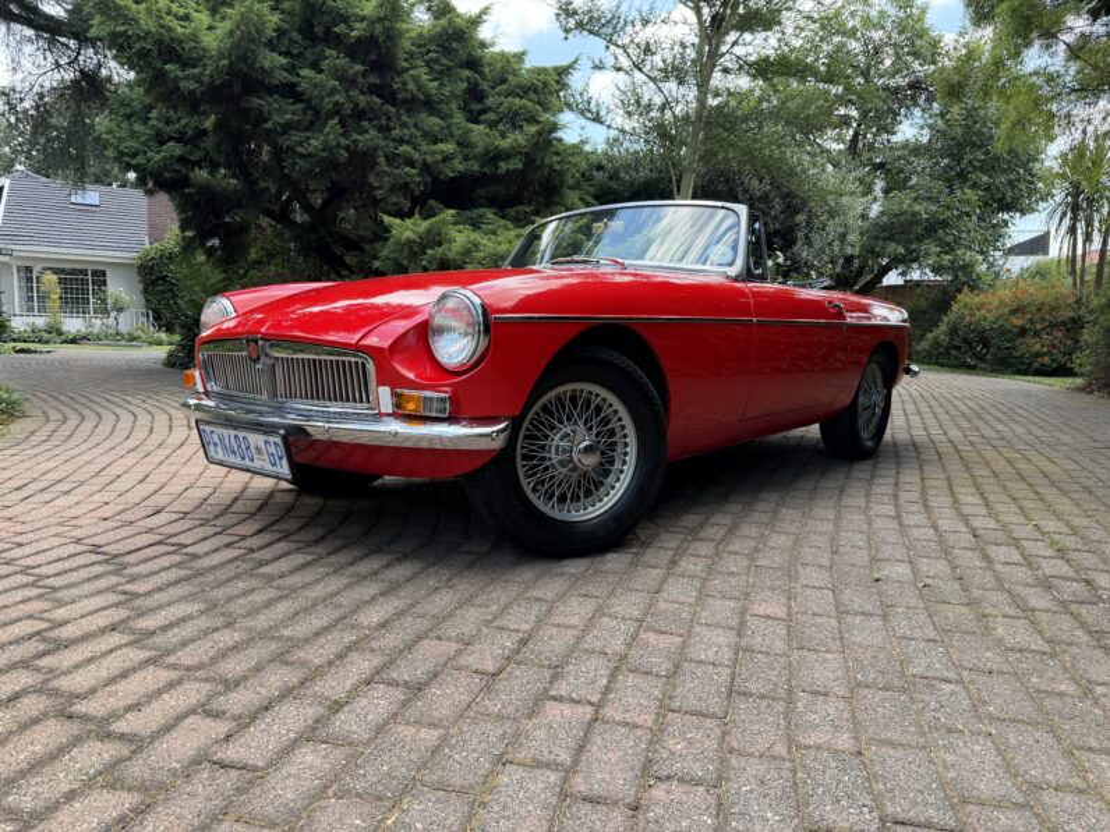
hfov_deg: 71.6
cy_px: 416
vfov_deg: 56.8
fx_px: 770
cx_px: 555
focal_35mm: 24
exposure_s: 1/643
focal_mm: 6.76
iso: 100
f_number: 1.78
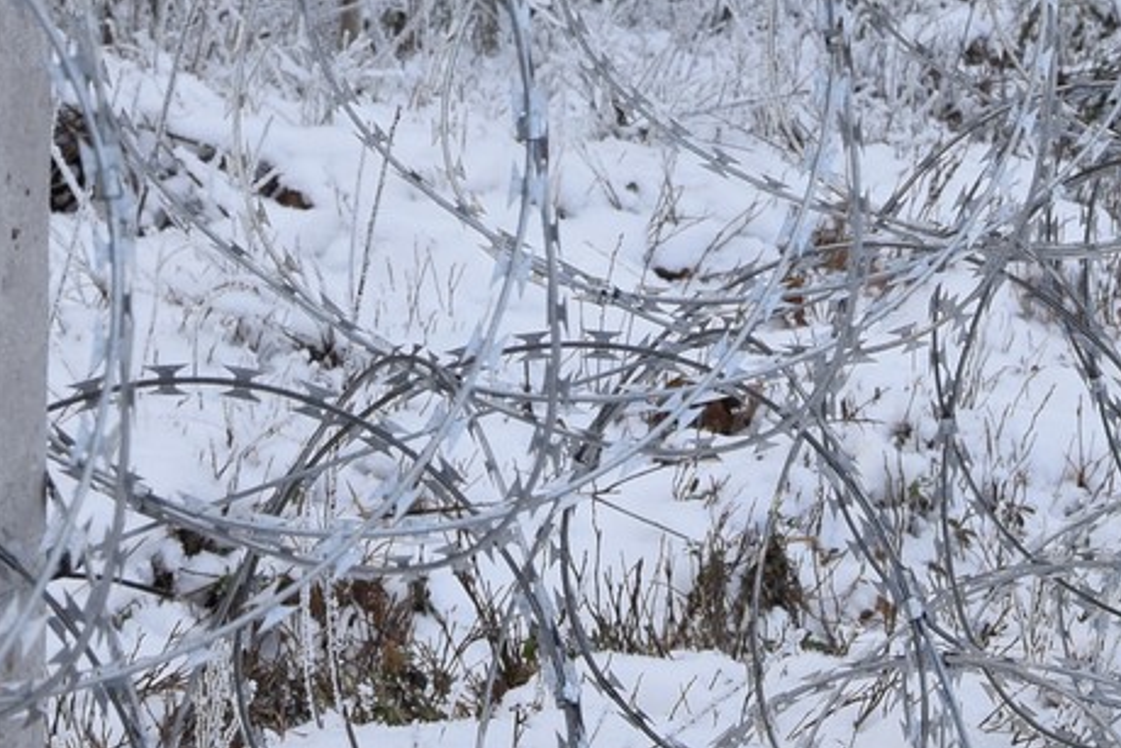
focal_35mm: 211
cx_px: 866
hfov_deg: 9.7
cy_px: -487
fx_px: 6572
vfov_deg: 6.4
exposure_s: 1/250
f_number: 8
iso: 200
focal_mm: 40
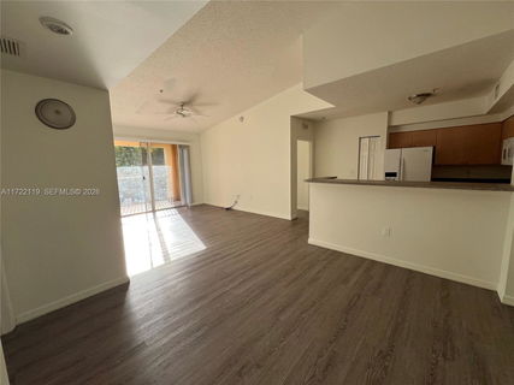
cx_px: 257
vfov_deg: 89.9
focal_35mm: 13
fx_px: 193
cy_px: 192
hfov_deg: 106.2
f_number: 1.8
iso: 32
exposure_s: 1/155
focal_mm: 1.57
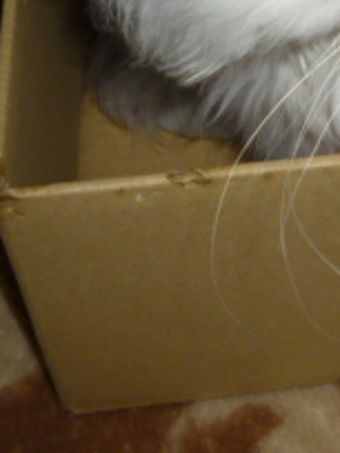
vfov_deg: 21.5
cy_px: 9
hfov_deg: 16.1
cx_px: 404
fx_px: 1152
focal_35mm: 88
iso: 160
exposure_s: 1/60
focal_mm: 5
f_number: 3.1
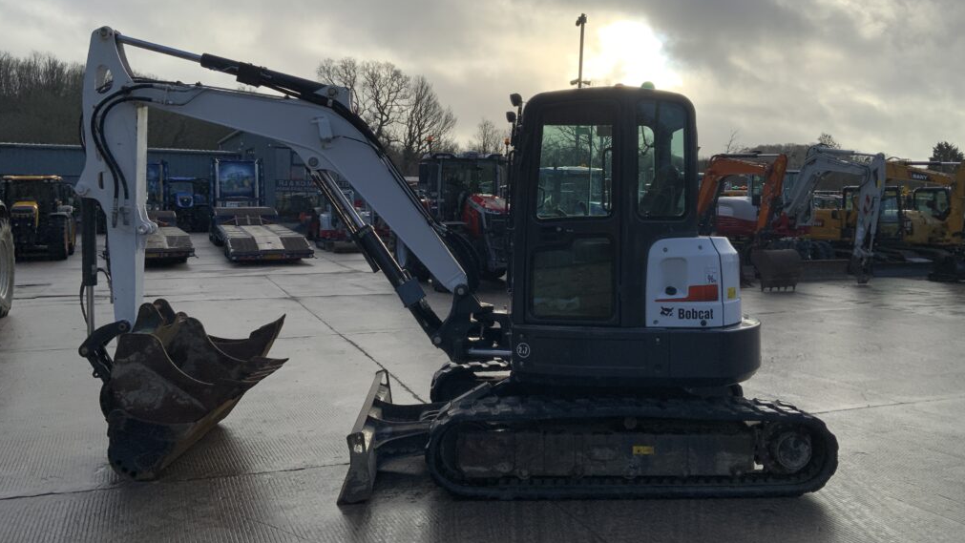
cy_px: 226
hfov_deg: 61.0
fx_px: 819
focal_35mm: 32
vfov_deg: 36.6
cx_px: 484
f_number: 1.8
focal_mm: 3
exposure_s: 1/2227
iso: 16
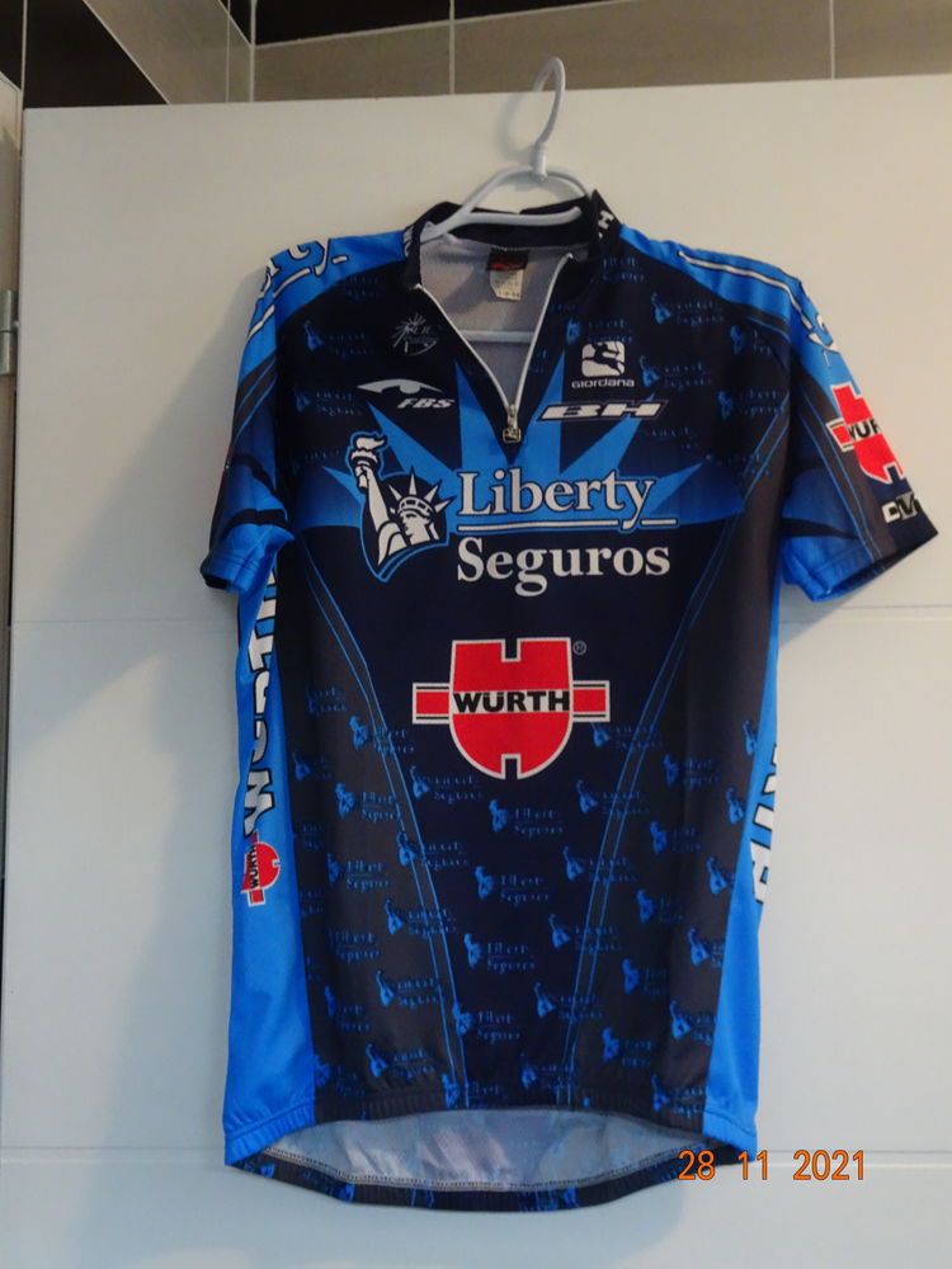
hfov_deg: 42.9
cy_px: 634
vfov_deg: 55.4
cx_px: 476
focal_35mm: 33
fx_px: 1210
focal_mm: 5.61
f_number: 4
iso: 800
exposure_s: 1/10
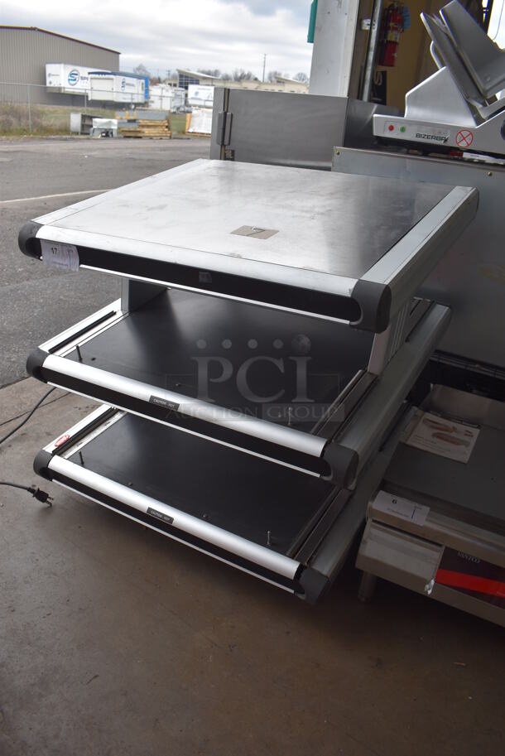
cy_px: 378
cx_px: 252
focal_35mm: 27
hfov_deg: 48.0
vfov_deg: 67.3
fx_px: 567
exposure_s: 1/250
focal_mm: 18
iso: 250
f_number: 5.6
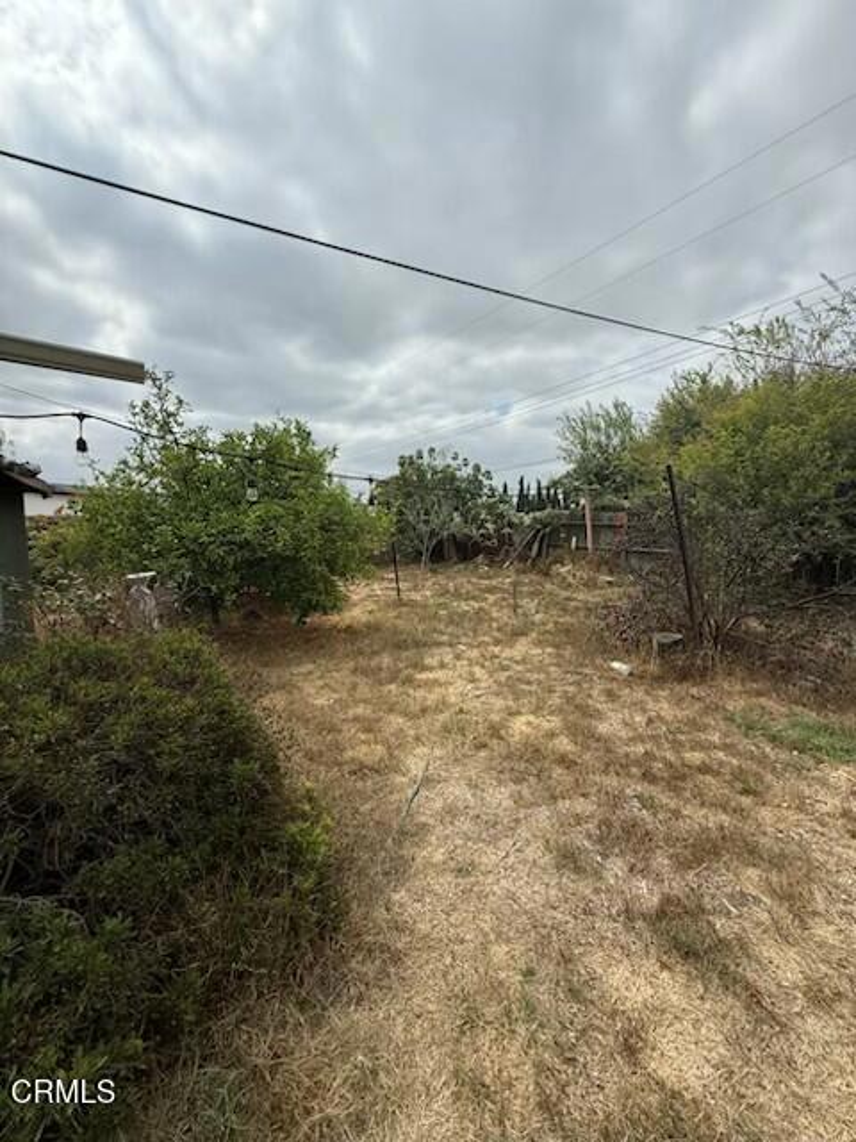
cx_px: 428
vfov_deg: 102.1
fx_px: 462
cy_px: 571
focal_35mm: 14
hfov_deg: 85.7
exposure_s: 1/2410
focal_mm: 2.22
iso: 50
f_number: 2.2
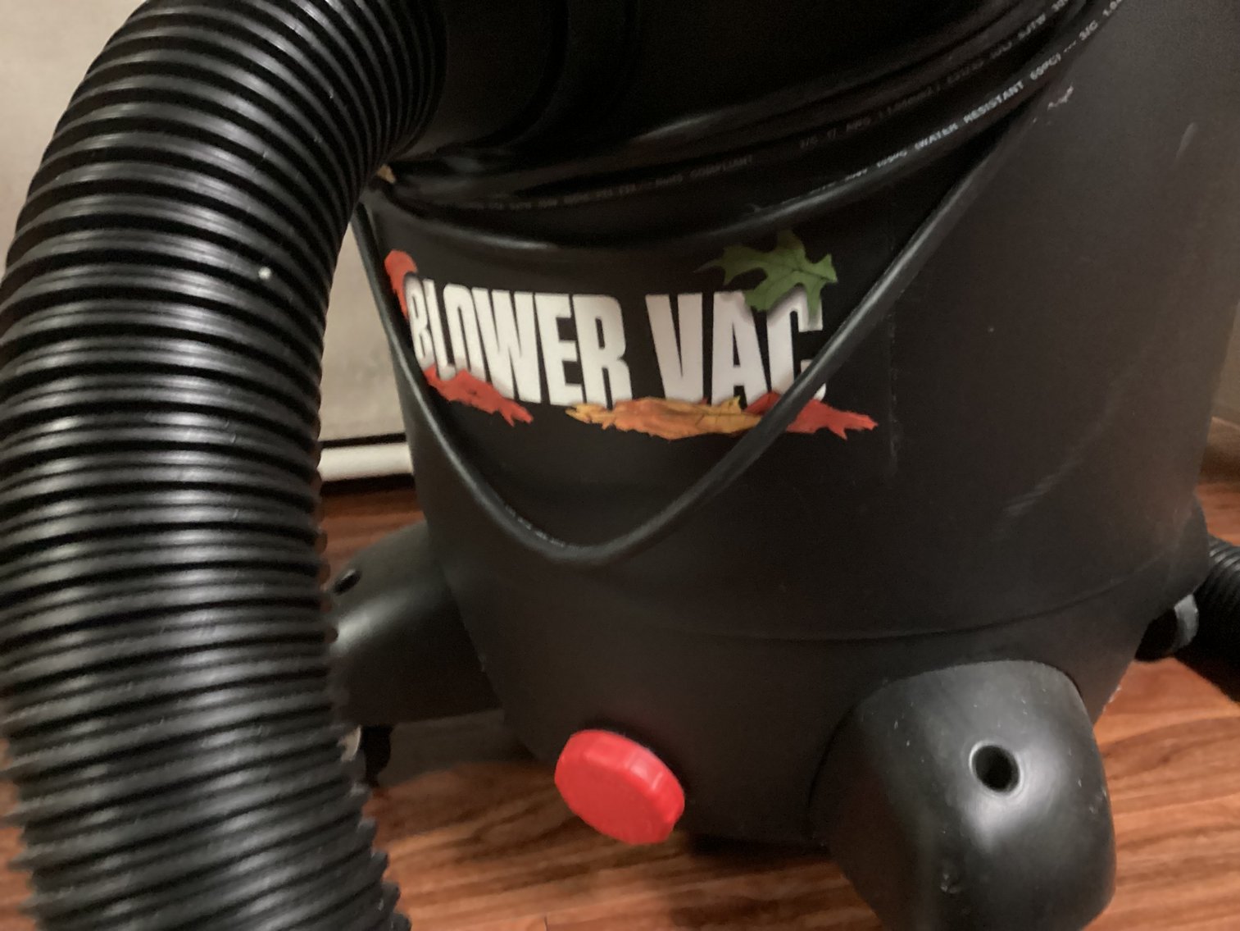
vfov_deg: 45.4
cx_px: 620
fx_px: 1111
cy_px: 466
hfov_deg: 58.3
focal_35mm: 31
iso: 800
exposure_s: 1/15
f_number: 2.4
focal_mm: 3.3
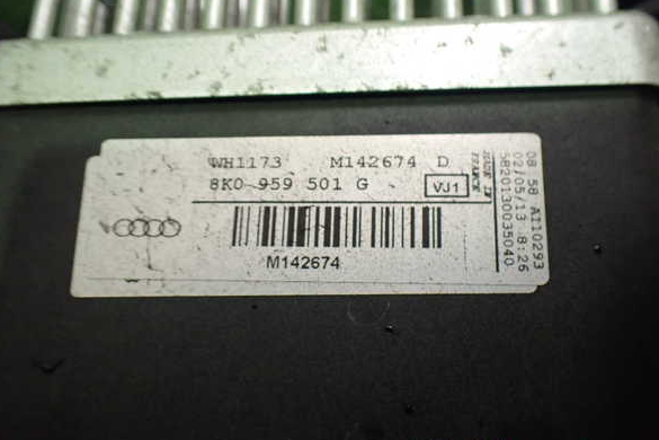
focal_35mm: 32
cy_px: 214
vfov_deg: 41.1
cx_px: 331
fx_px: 586
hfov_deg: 58.7
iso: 800
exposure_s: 1/80
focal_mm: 5.4
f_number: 2.3
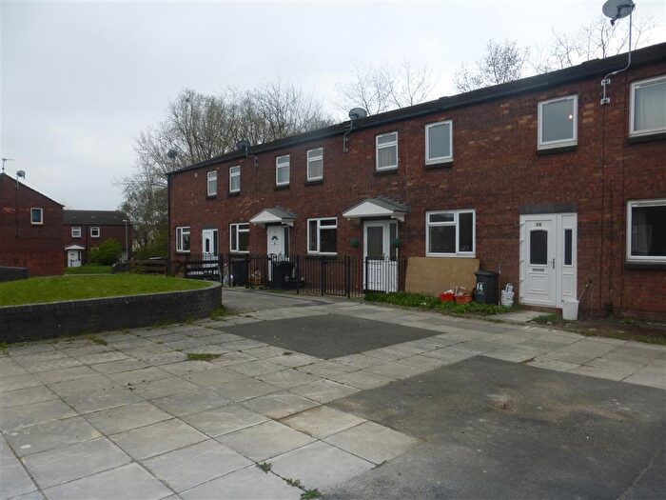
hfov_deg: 71.6
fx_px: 462
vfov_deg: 56.8
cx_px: 333
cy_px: 250
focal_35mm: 24
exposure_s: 1/400
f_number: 4
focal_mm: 4.3
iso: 100
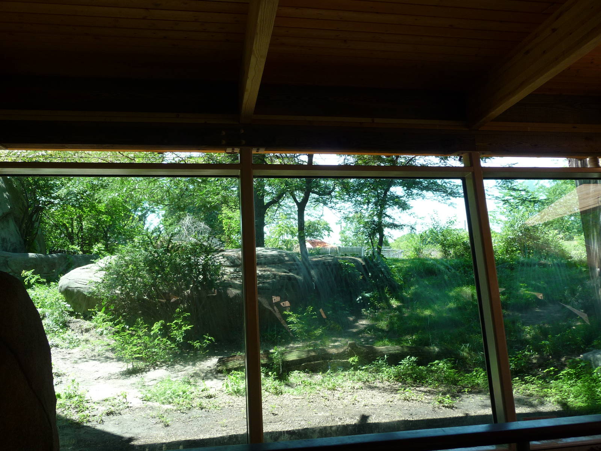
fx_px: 556
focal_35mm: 32
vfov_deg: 44.2
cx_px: 300
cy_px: 226
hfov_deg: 56.8
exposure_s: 1/125
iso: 100
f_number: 3.5
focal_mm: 5.3
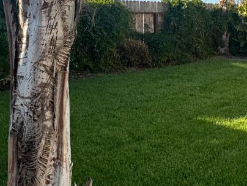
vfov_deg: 27.5
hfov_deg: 36.8
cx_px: 120
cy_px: 40
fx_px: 371
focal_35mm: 52
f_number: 2.2
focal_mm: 2.22
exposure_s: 1/707
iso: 40
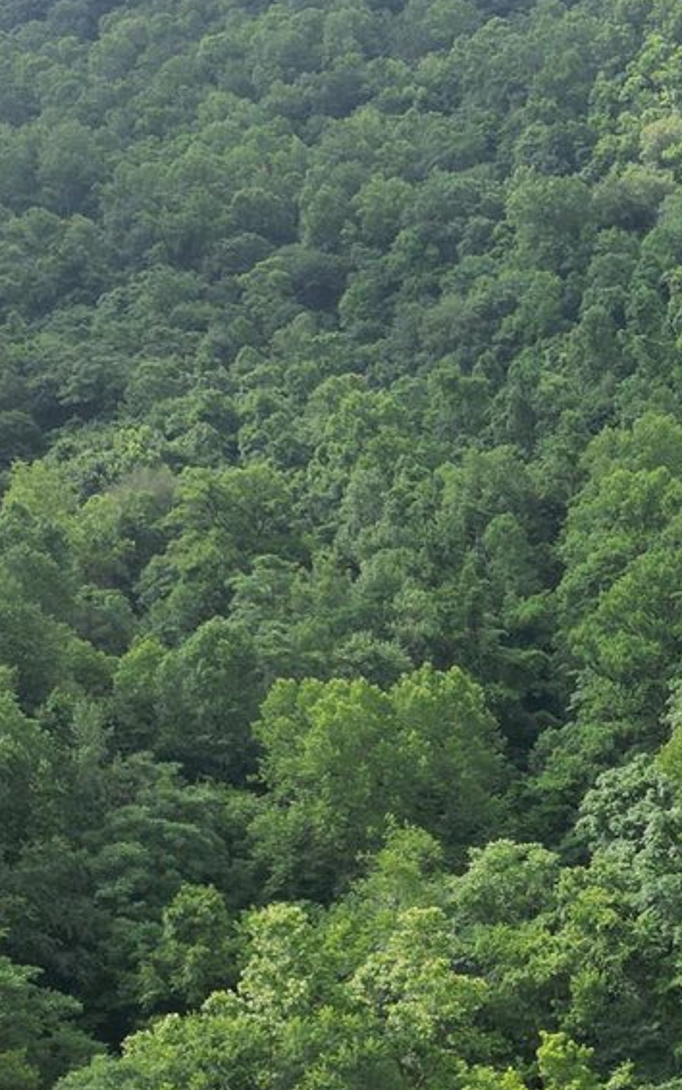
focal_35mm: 68
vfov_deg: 29.9
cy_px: 764
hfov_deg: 17.9
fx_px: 2021
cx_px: 899
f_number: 1.7
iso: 140
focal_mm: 6.72
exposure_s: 1/1250
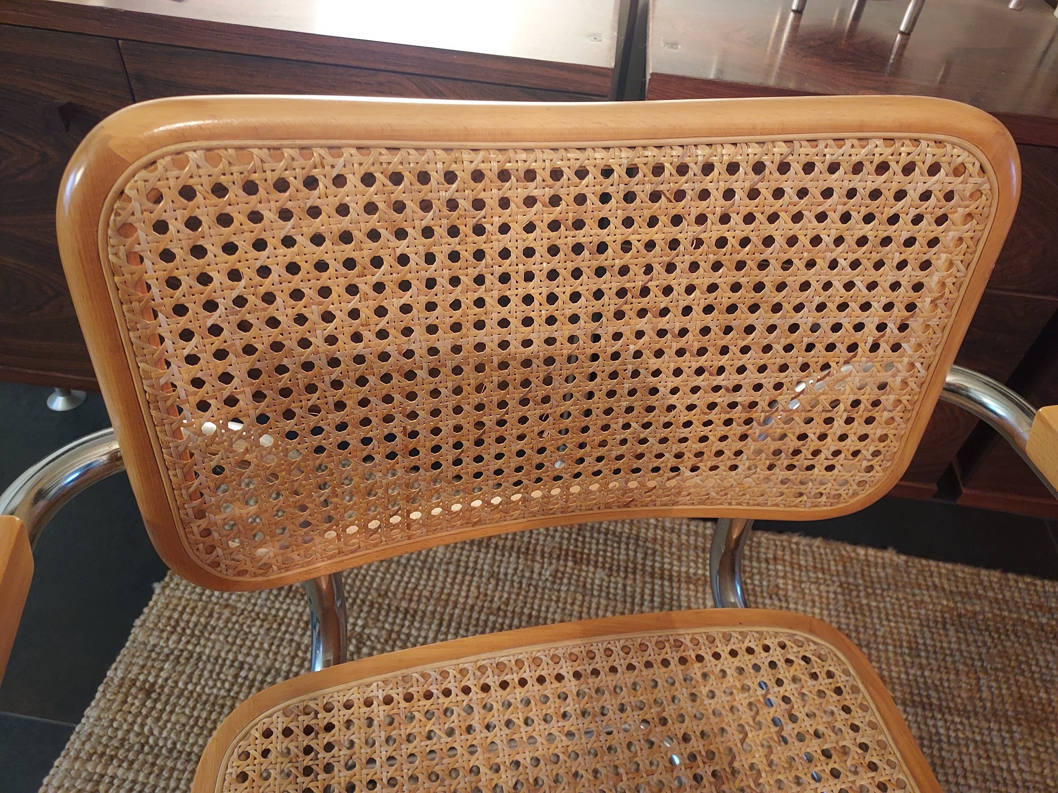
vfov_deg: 56.8
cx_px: 529
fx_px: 734
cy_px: 396
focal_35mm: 24
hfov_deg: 71.6
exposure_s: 1/33
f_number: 1.8
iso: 500
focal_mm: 4.6
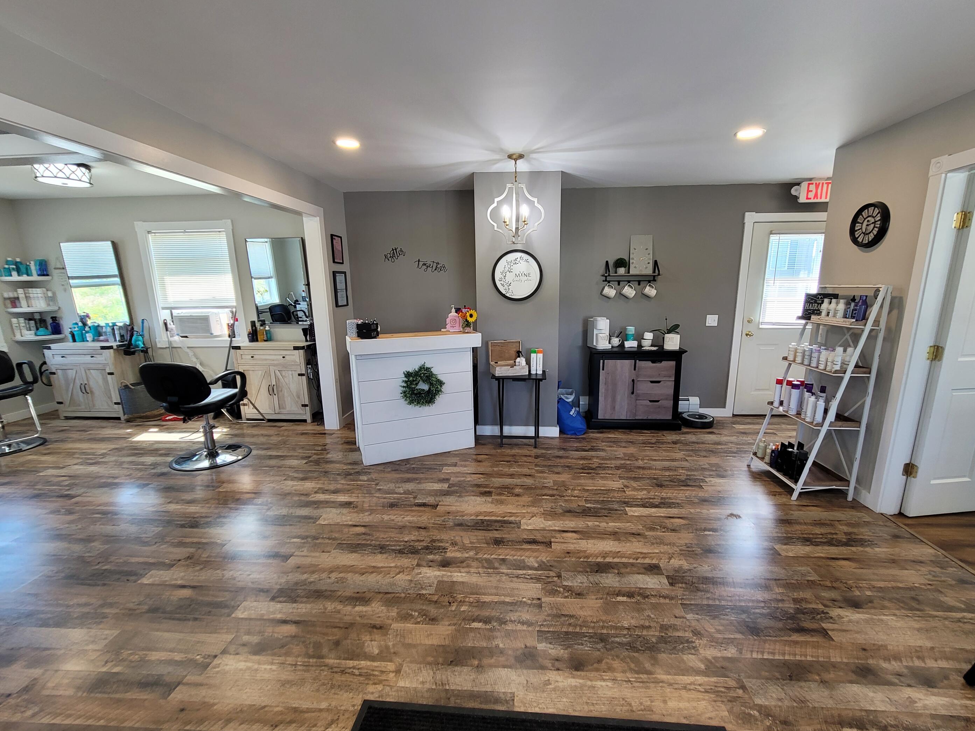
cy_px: 370
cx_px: 508
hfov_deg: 102.0
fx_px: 394
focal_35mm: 14
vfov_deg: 85.7
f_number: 2.2
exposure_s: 1/60
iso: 125
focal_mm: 2.2
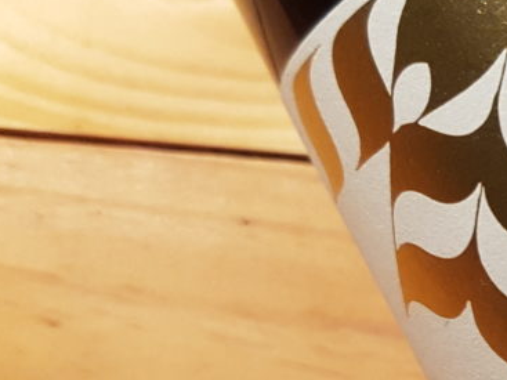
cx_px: 800
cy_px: 316
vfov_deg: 17.2
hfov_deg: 19.5
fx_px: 1245
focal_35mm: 85
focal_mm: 4.2
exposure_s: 1/25
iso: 200
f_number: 1.7
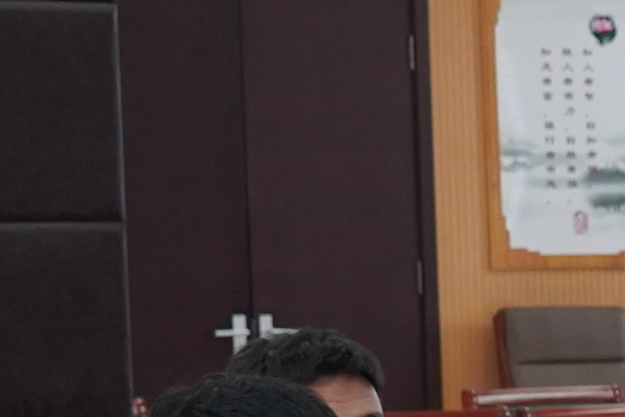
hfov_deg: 7.3
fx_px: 4252
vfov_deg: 5.6
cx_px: 1974
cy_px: 601
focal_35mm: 245
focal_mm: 34
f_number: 4
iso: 1600
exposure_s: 1/160
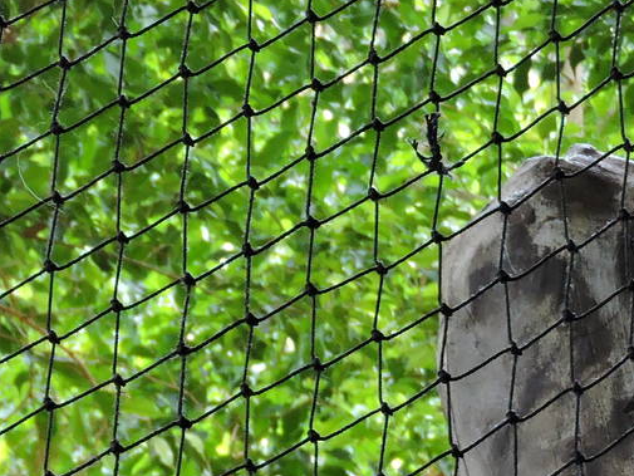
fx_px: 8409
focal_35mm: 459
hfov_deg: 4.3
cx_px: -242
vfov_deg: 3.2
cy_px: 448
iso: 400
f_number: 4.4
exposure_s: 1/100
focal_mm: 25.9
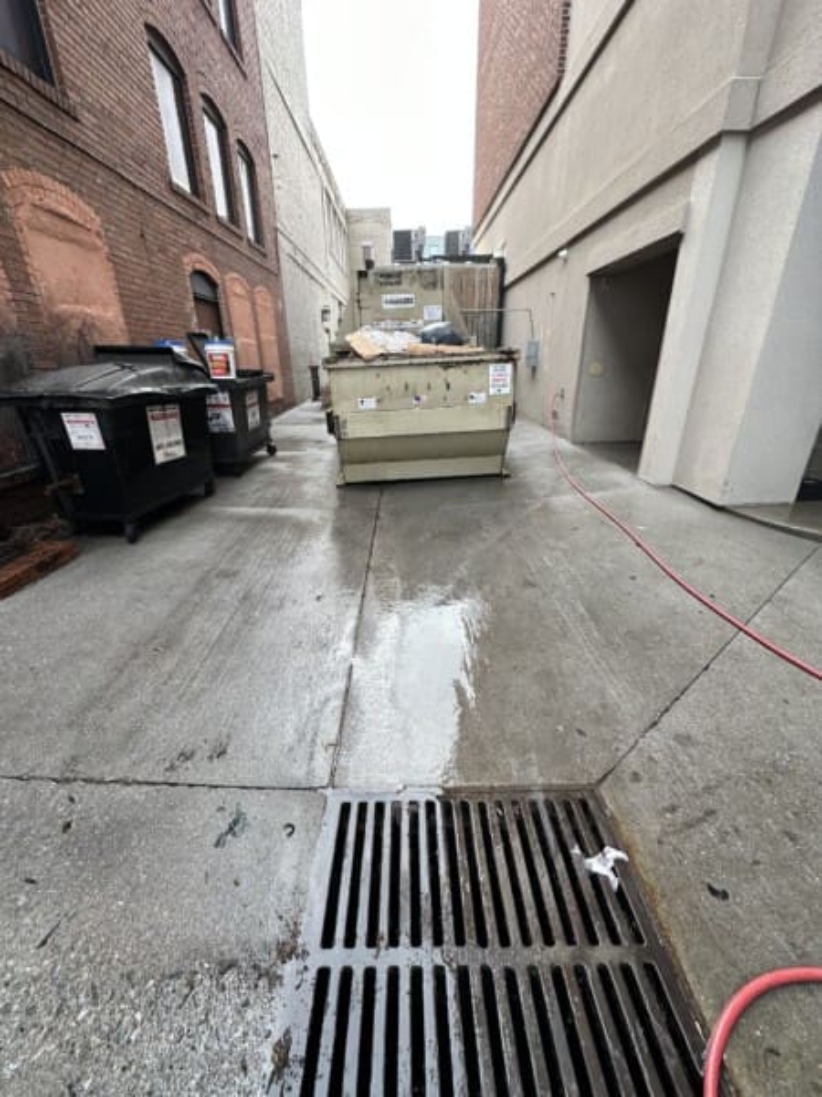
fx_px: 443
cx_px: 411
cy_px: 548
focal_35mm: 14
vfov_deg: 102.1
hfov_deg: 85.7
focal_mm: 2.22
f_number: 2.2
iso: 40
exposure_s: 1/169
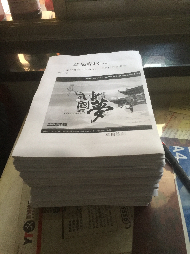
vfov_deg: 61.7
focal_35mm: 29
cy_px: 127
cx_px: 95
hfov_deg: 48.2
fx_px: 212
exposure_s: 1/17
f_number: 2.2
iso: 100
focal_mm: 4.15
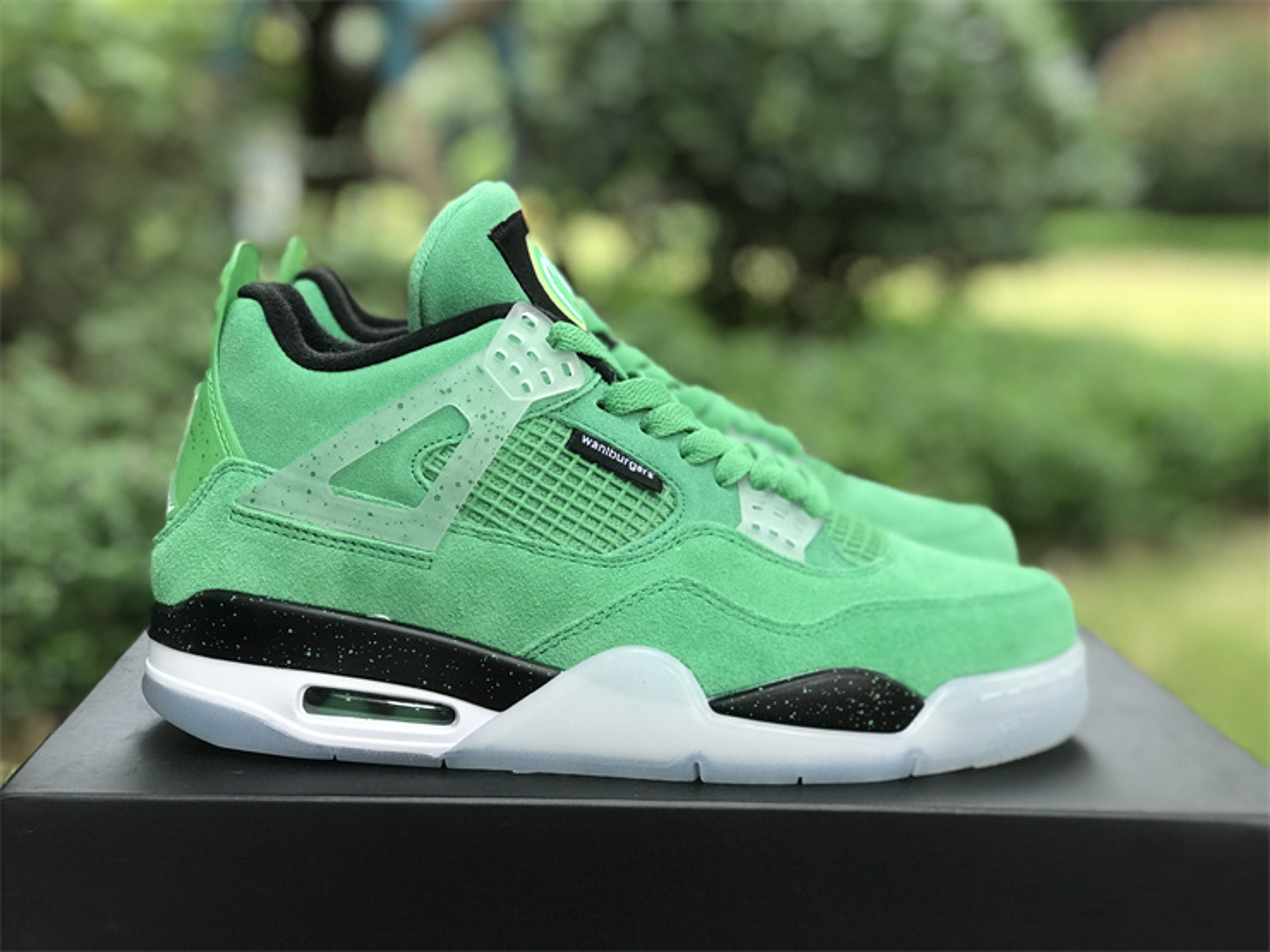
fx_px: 2091
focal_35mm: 57
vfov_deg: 25.7
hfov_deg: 33.8
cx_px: 635
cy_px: 476
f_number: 2.8
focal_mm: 6.6
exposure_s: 1/50
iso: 50
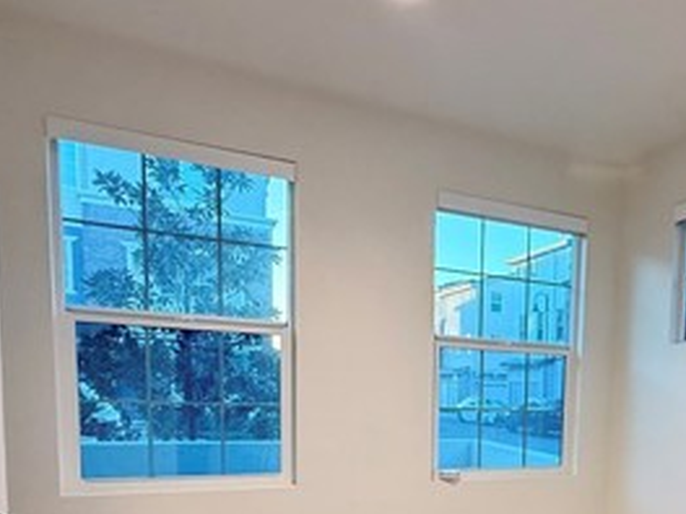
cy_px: 454
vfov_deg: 39.1
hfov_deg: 49.1
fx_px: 674
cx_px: 595
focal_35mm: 34
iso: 500
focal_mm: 2.22
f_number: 2.2
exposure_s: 1/120
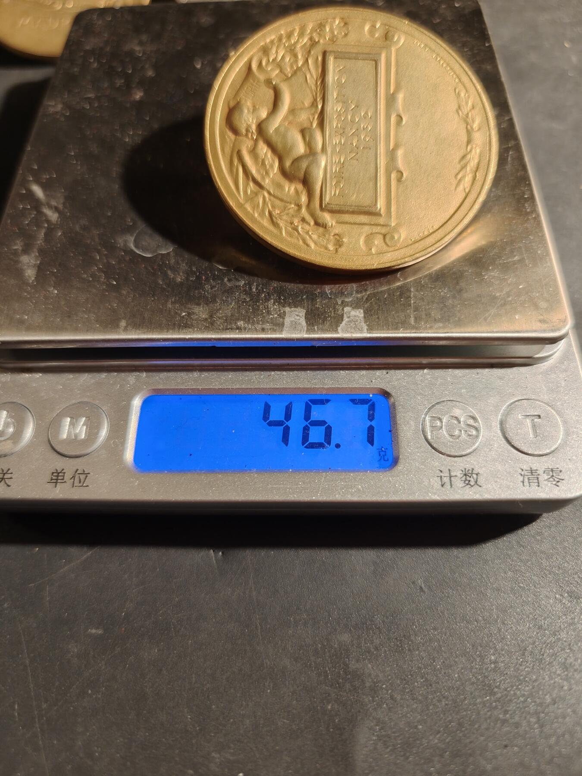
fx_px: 516
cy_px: 388
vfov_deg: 73.9
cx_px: 291
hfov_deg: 58.9
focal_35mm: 23
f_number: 1.6
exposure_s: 1/125
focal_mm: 6.06
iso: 250
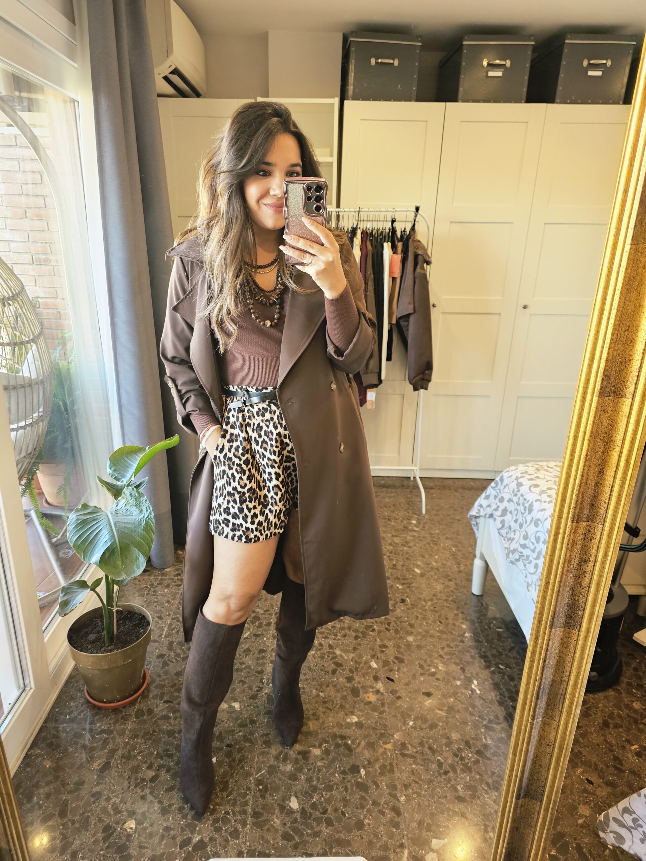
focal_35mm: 23
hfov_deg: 58.9
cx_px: 323
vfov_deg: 73.9
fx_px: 572
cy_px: 430
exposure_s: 1/142
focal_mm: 6.3
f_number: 1.7
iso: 320
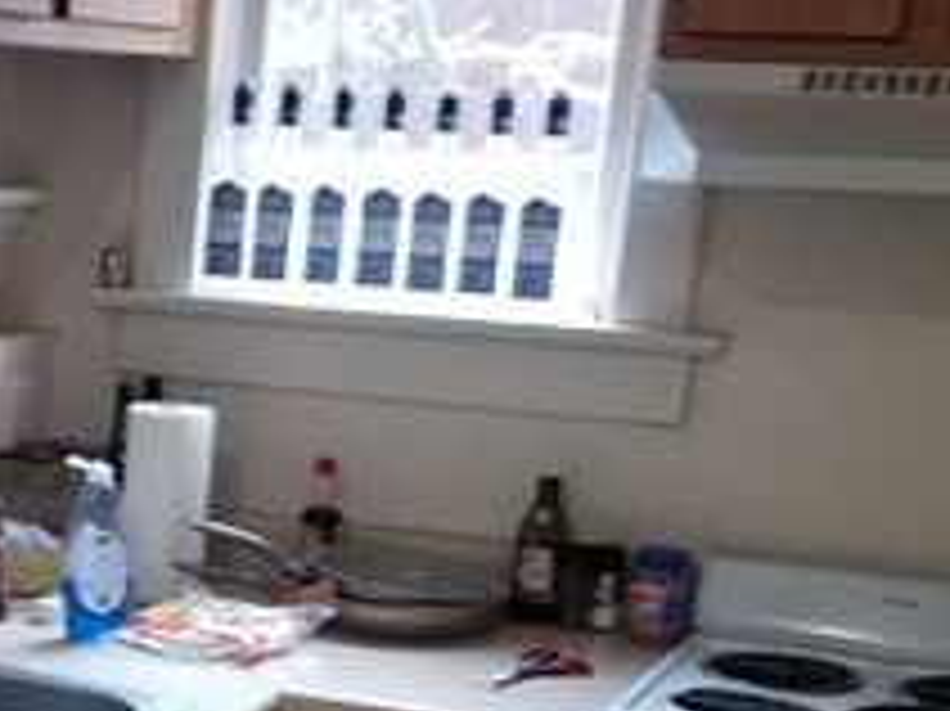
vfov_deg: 18.3
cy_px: 675
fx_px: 2167
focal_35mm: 79
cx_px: -18
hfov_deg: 23.6
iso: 250
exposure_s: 1/20
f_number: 1.7
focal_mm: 4.2
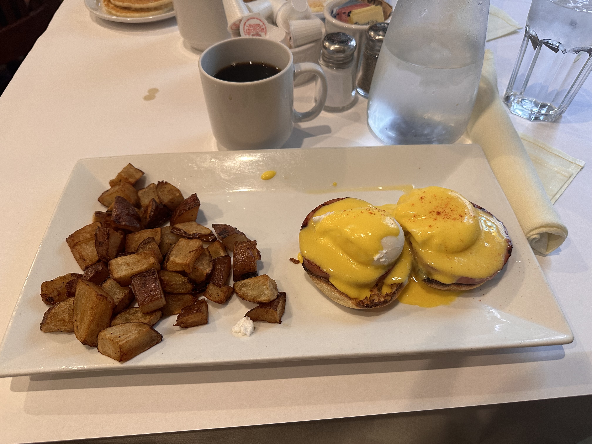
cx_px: 296
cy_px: 222
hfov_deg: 71.6
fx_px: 410
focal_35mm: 24
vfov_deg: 56.8
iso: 250
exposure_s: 1/60
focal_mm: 6.86
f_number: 1.78
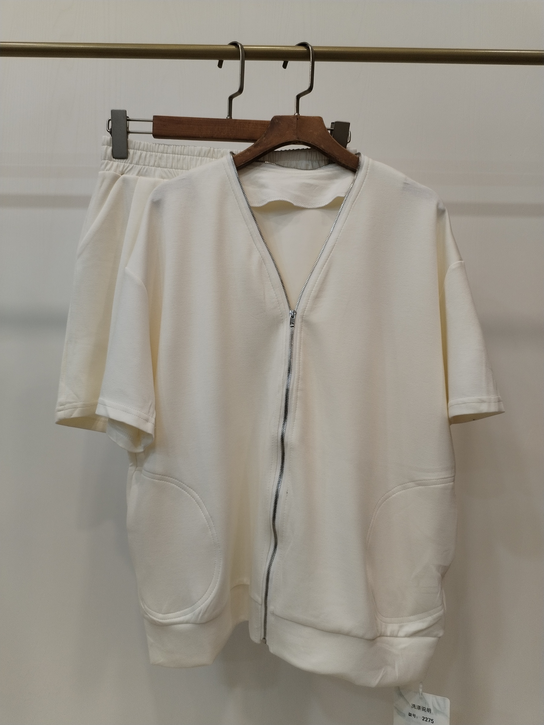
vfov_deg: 61.7
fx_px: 608
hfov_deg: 48.2
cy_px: 362
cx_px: 272
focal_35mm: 29
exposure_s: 1/50
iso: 159
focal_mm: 4.75
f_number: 1.8
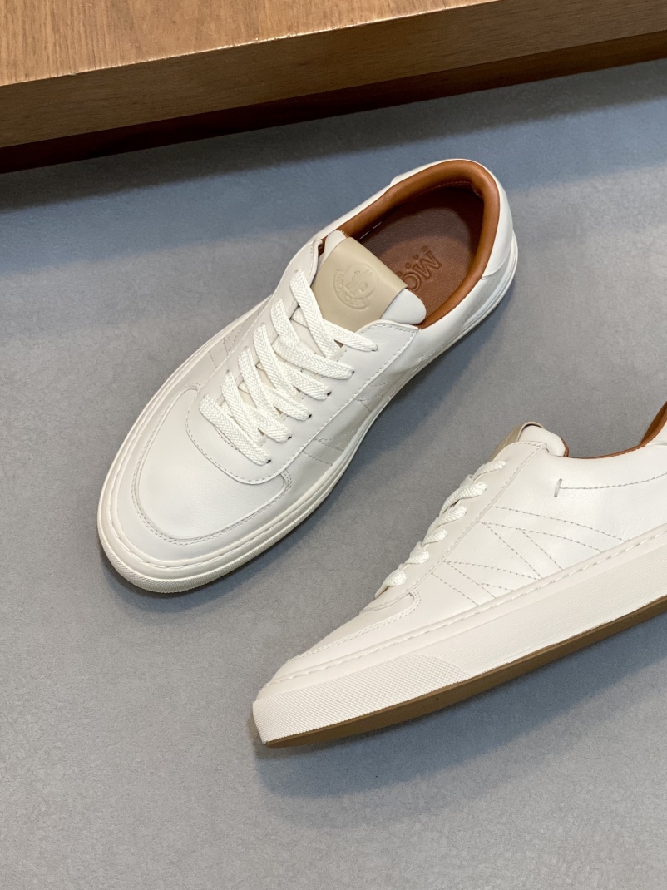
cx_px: 393
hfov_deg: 21.0
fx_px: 1799
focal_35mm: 70
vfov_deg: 27.8
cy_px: 447
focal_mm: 6
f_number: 2
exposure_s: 1/100
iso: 100
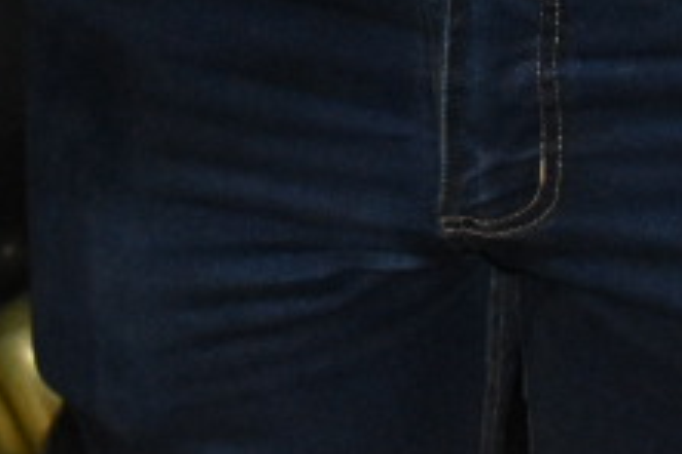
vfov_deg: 5.7
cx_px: 324
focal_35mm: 220
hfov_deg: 9.4
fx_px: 4165
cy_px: -1081
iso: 2500
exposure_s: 1/100
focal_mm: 20
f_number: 3.5
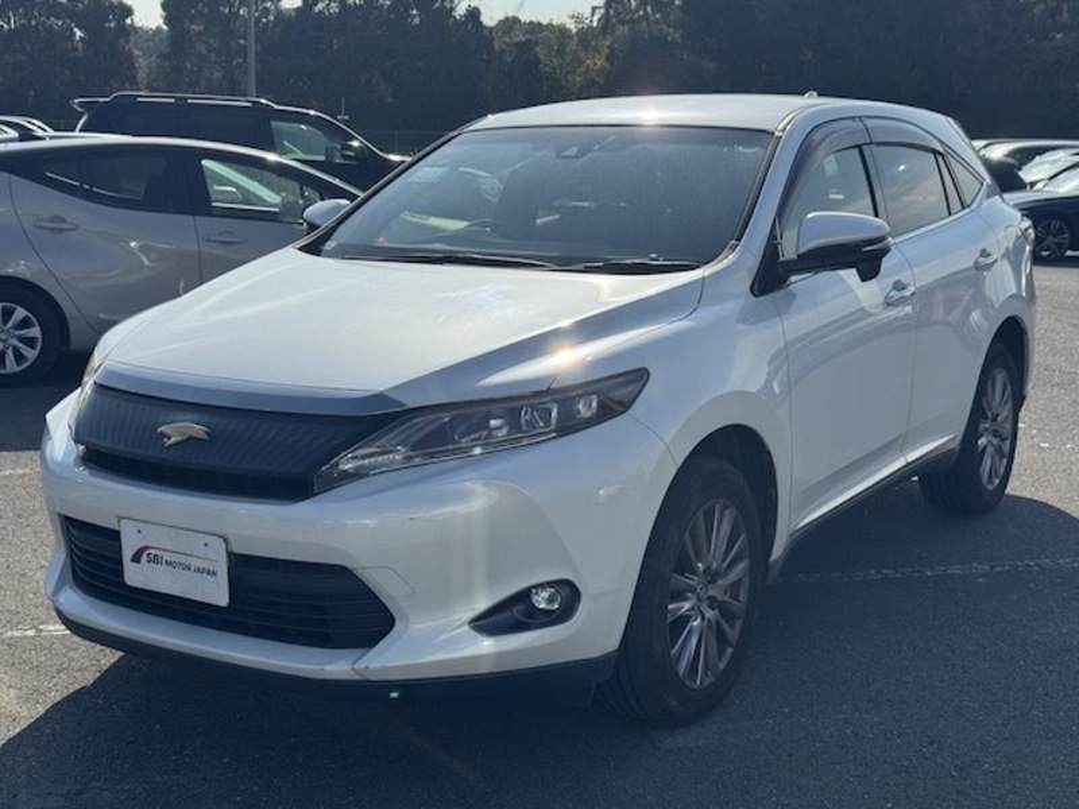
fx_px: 1496
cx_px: 540
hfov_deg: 39.7
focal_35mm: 48
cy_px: 404
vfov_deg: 30.3
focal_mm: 6.76
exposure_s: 1/7092
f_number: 1.78
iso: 64
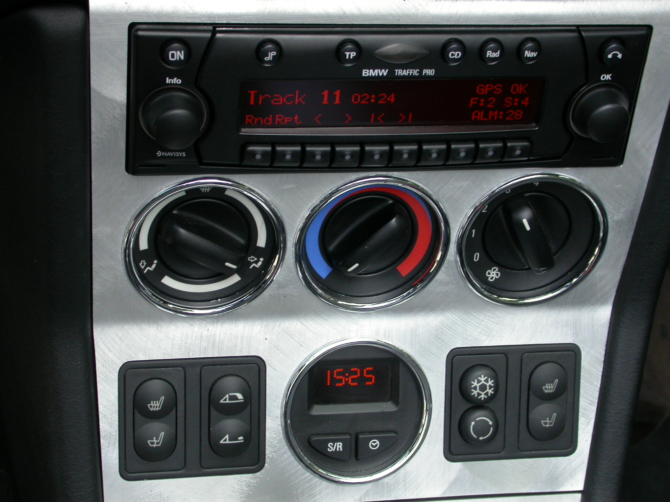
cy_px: 251
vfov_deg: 17.8
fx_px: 1606
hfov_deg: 23.6
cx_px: 335
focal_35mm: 83
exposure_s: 1/88.6
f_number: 3.6
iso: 100
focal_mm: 17.3
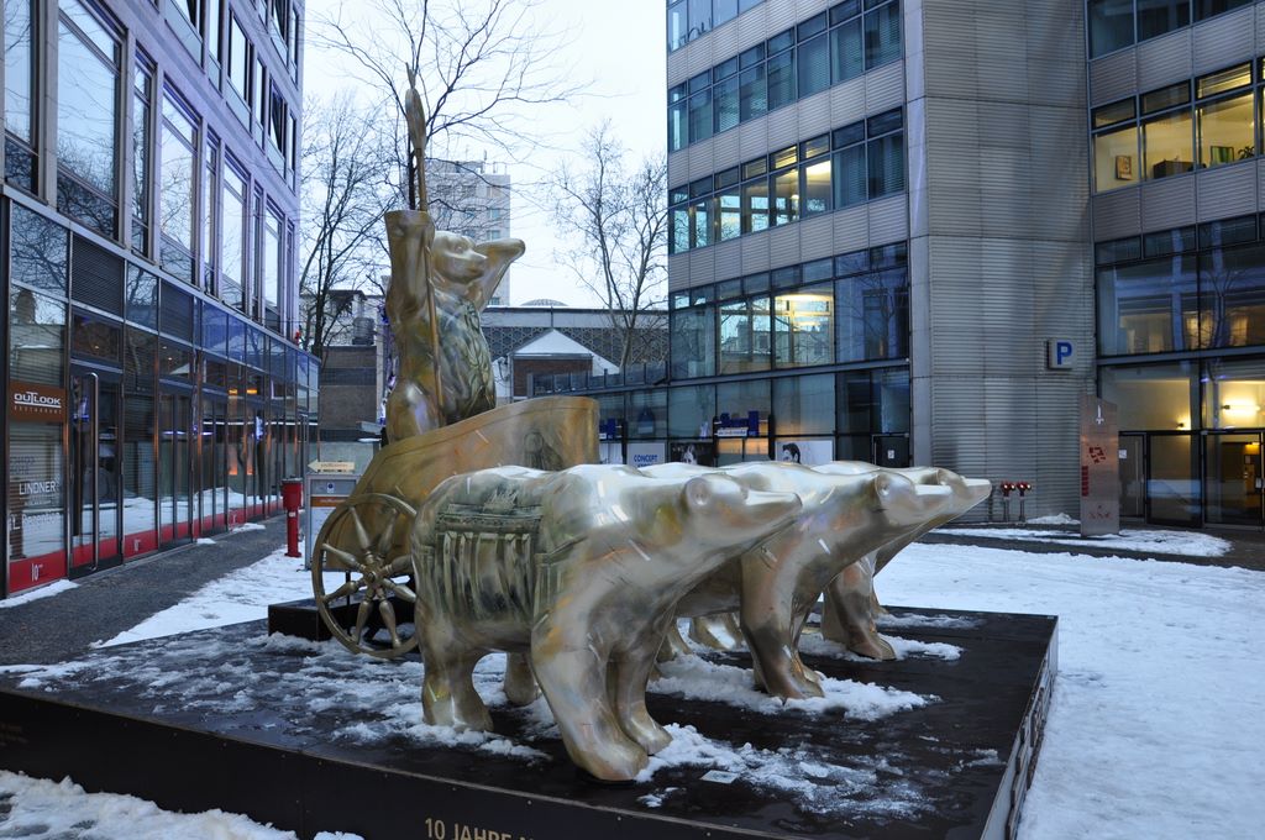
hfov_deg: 67.4
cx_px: 632
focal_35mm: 27
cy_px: 420
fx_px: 948
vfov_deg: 47.8
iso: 400
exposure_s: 1/20
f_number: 6.3
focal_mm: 18
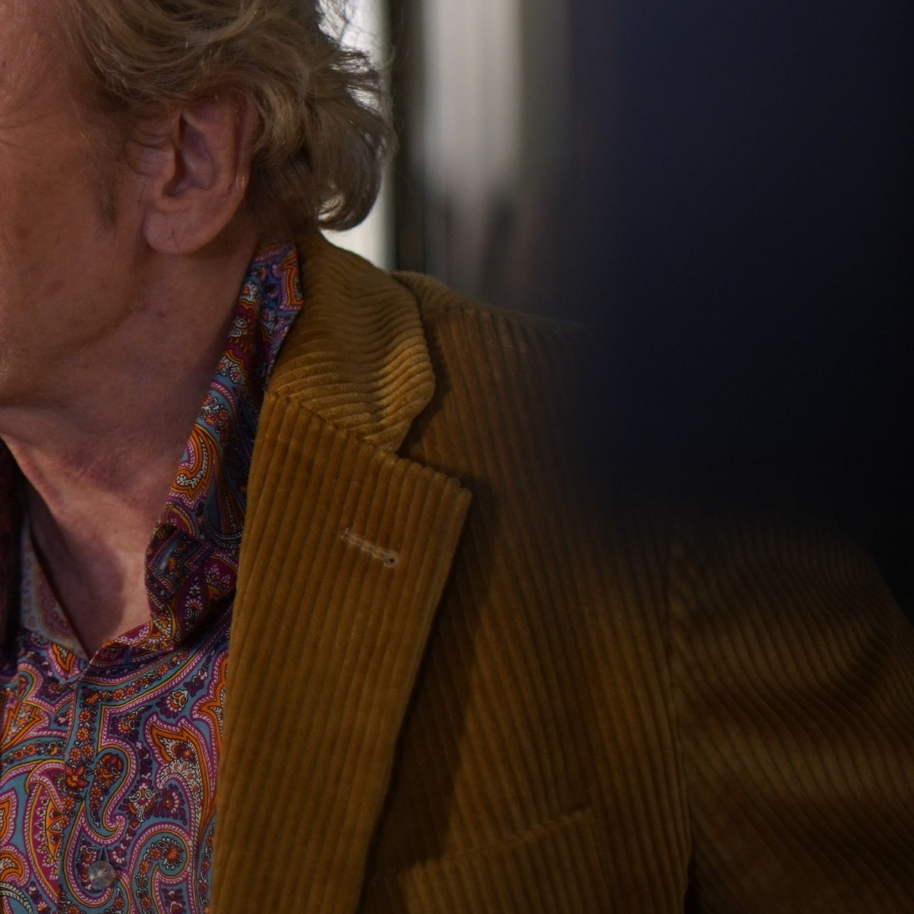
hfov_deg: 13.0
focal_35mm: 129
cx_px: -315
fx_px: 3854
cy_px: 72
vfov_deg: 13.4
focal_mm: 50
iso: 640
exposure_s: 1/320
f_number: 1.3
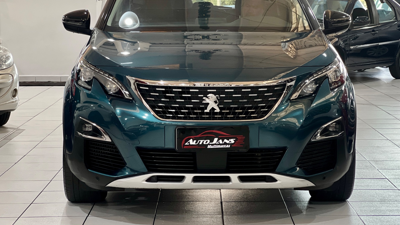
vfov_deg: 13.3
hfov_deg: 23.4
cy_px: 87
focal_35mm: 91
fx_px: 965
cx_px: 207
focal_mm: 9
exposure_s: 1/40
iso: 250
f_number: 2.8
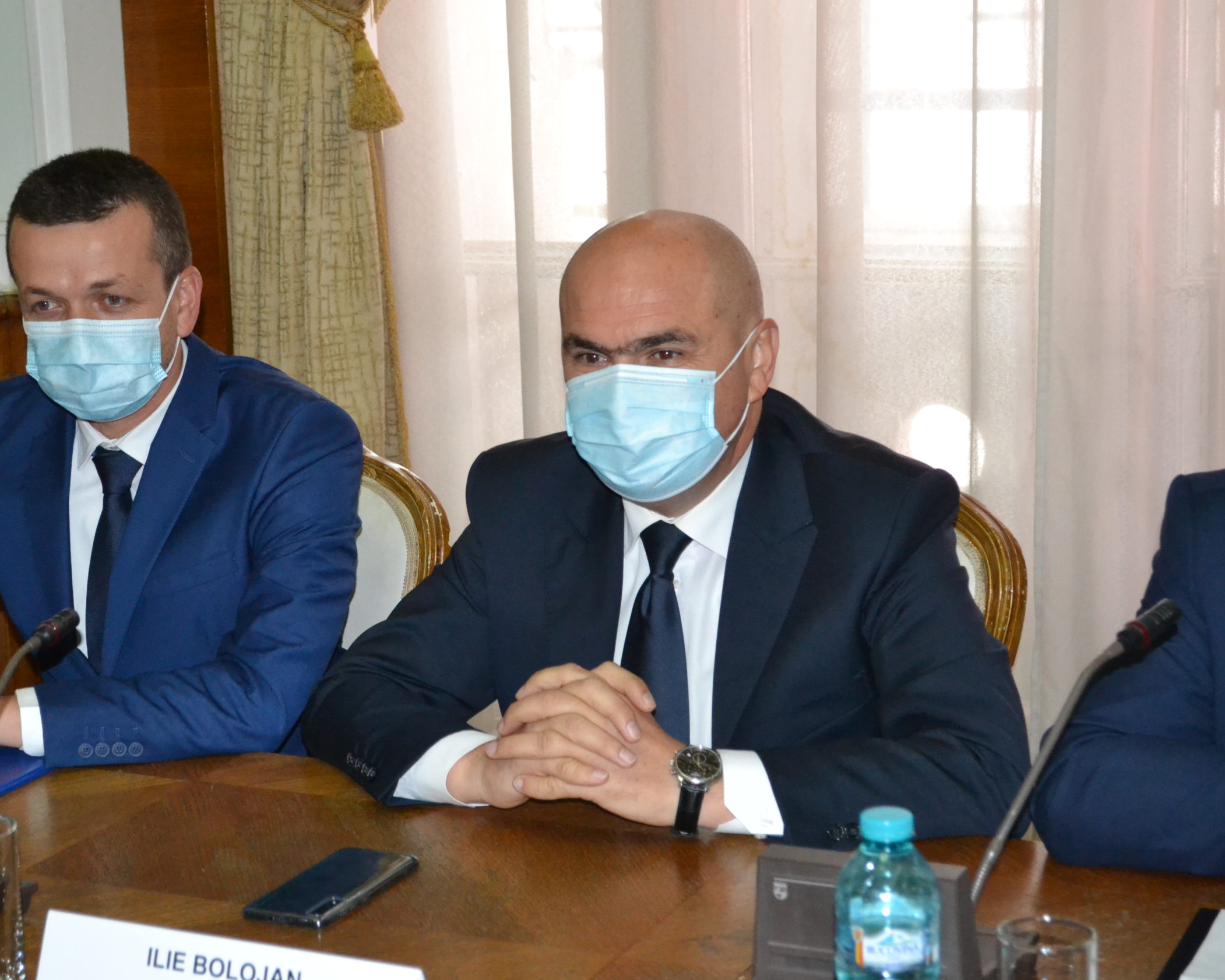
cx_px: 484
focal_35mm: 72
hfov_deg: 26.3
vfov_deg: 21.3
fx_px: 2611
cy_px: 496
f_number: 5.3
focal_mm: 42
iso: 3200
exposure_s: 1/60
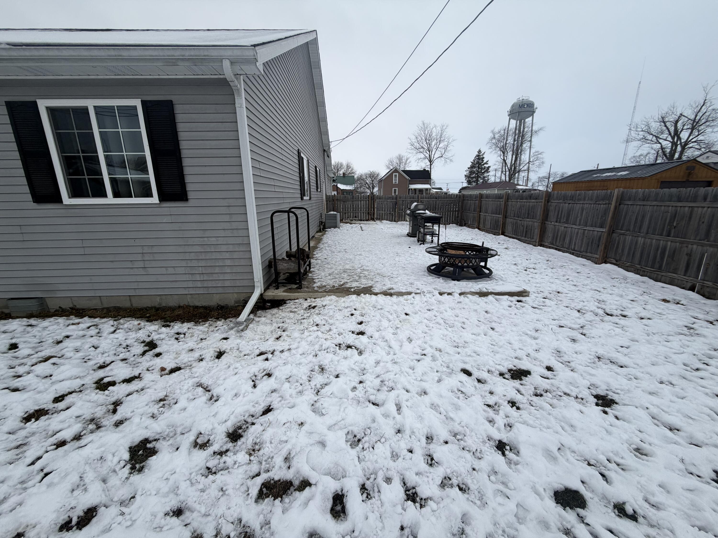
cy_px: 269
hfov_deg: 102.1
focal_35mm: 14
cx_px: 359
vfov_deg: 85.7
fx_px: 290
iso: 40
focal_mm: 2.22
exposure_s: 1/188
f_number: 2.2
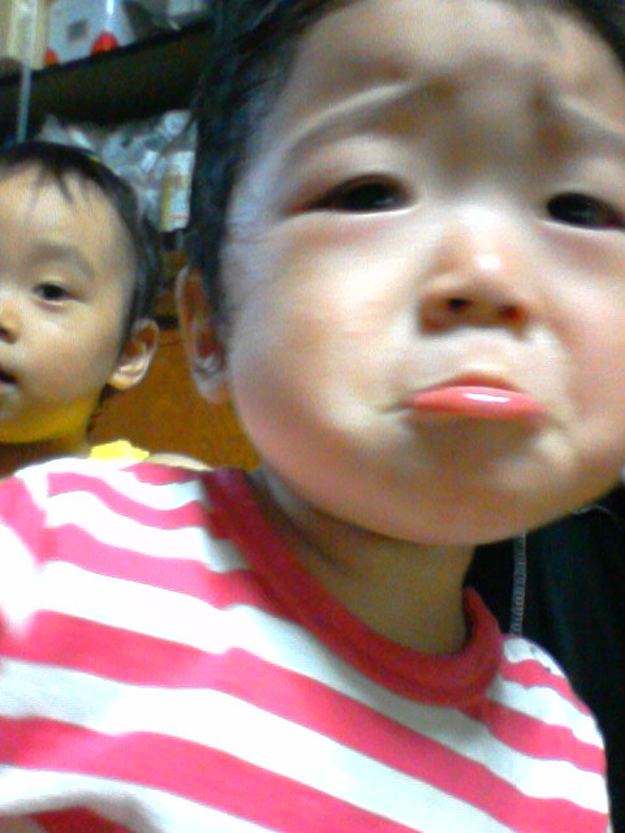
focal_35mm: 29
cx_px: 312
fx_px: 698
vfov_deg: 61.7
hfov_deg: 48.2
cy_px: 416
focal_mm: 1.5
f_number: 2.8
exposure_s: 1/12.7
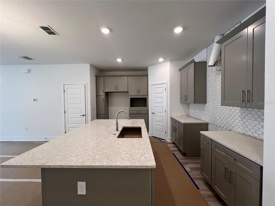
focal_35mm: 13
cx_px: 138
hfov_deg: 106.2
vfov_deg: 89.9
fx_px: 103
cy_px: 103
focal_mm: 1.57
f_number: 1.8
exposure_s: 1/120
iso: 125
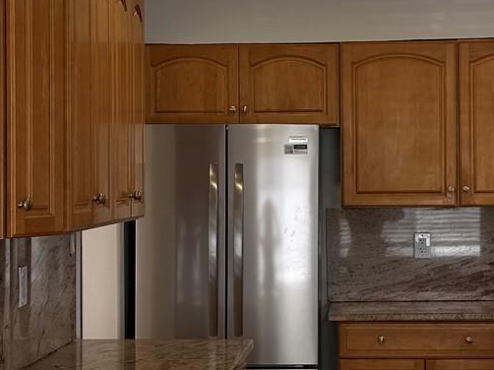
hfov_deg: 20.0
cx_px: 310
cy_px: 202
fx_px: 1398
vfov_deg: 15.1
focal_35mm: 98
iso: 80
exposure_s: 1/249
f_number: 1.78
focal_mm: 6.76
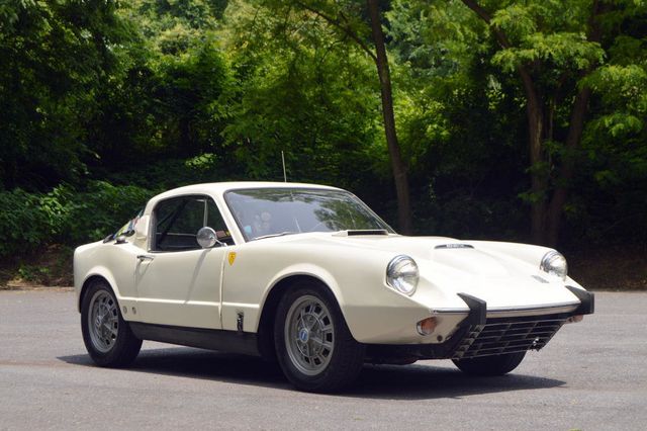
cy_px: 216
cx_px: 324
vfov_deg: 20.1
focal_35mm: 68
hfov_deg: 29.9
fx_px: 1212
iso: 100
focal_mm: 45
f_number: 9
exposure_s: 1/200
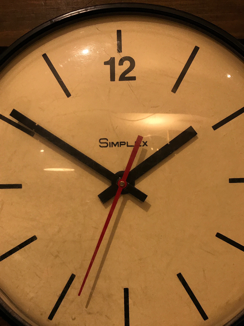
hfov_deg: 49.7
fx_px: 263
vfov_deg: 63.4
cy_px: 163
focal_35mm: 28
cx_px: 122
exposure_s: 1/40
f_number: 1.8
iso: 25
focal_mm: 3.99
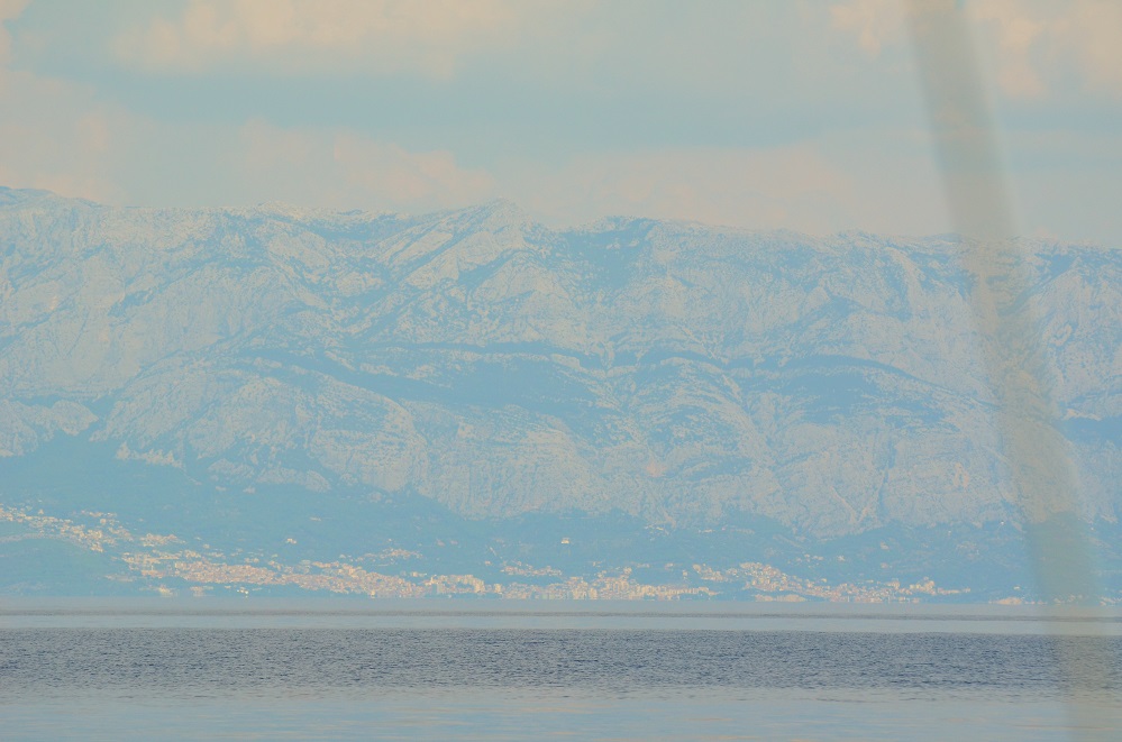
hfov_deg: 10.2
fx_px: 6296
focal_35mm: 202
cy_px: 371
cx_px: 561
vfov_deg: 6.7
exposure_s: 1/2500
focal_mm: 135
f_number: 5.6
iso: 400
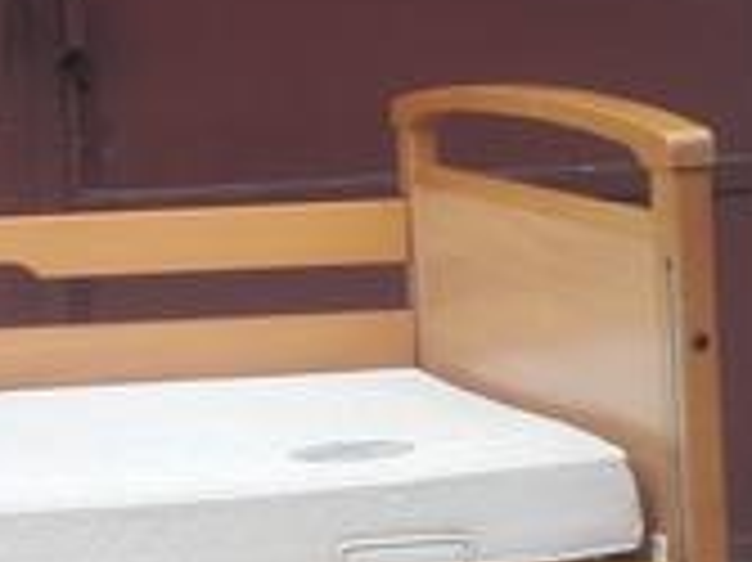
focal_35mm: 121
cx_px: -176
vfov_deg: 12.2
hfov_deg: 15.6
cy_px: 310
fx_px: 2627
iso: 50
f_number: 2.2
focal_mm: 3.31
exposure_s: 1/512
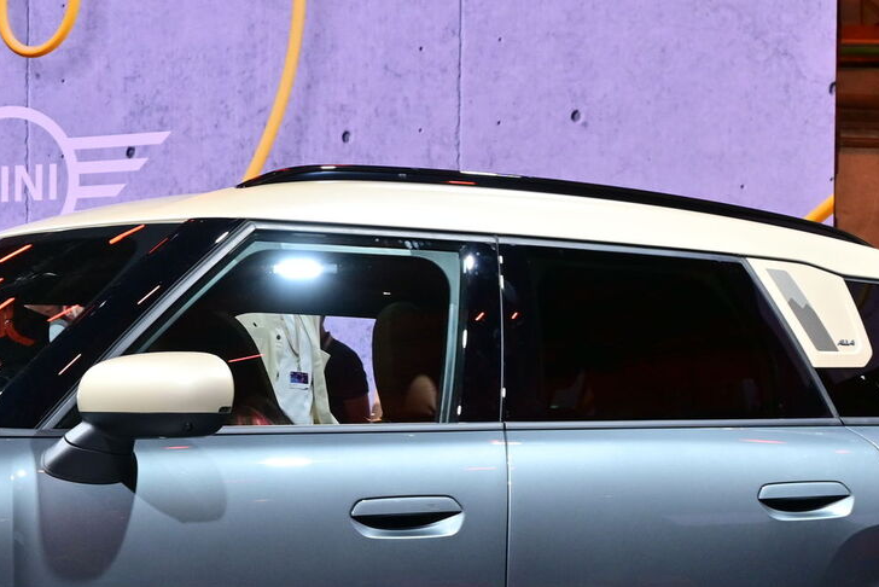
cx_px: 111
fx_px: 2125
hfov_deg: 22.9
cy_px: 512
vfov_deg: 15.6
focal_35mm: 87
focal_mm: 22
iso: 250
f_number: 5.6
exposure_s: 1/40
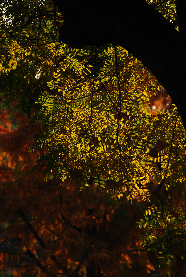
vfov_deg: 7.0
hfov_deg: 4.7
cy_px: 138
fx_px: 2257
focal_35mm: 292
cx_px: 93
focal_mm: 195
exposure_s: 1/200
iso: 100
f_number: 5.3
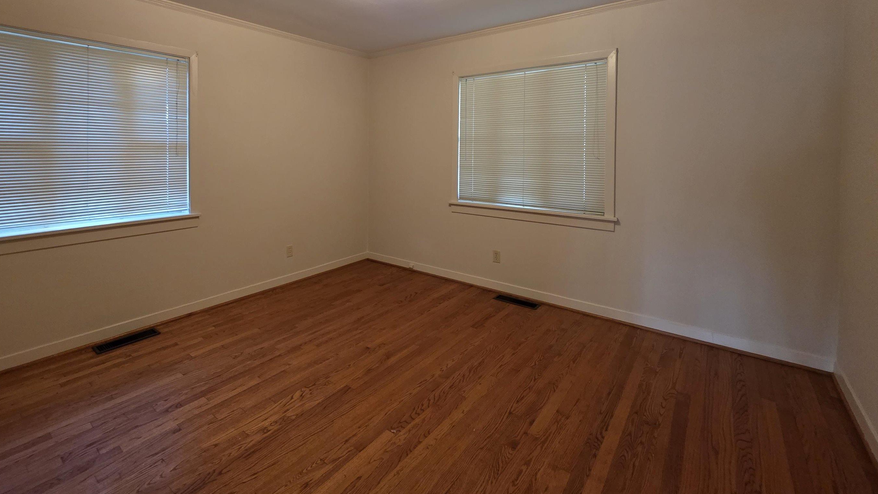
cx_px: 383
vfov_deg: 64.9
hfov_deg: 98.8
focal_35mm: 16
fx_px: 373
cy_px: 154
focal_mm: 2.2
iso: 500
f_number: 1.9
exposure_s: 1/60
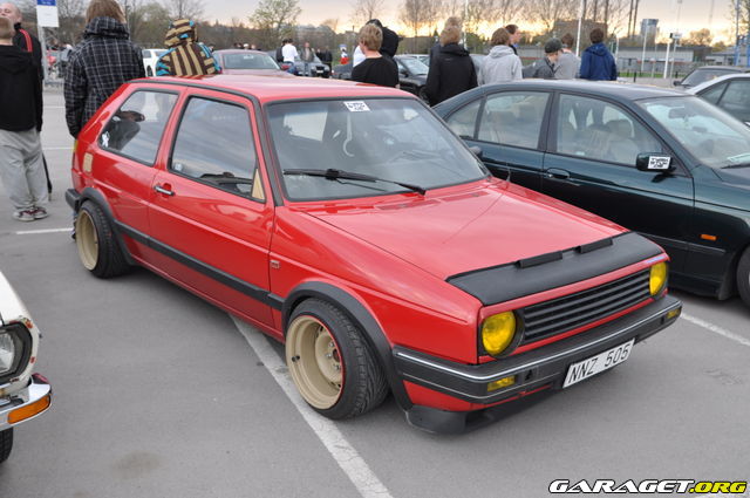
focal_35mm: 36
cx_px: 375
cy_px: 249
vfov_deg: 36.8
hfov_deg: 53.2
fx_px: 749
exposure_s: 1/80
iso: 400
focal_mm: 24
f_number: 4.5
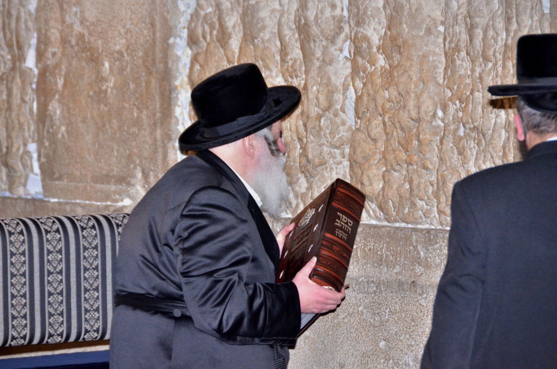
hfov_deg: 8.1
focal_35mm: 255
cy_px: 184
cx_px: 278
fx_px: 3937
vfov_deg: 5.4
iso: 1600
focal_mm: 170
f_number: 5.6
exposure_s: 1/125
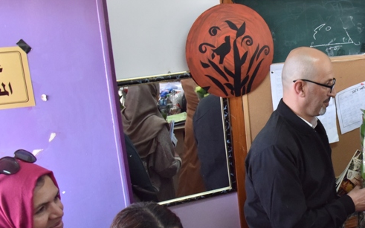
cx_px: 342
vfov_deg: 25.3
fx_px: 507
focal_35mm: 51
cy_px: 142
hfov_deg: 36.6
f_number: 8
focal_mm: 24
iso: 2500
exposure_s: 1/200
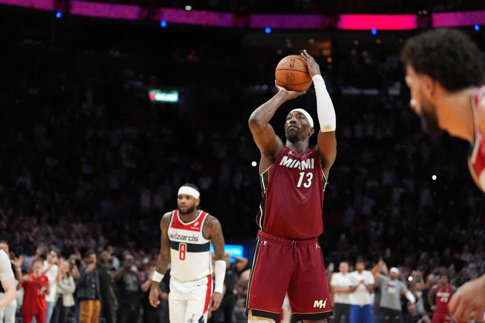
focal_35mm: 96
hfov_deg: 21.2
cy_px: 162
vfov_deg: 14.2
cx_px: 242
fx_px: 1293
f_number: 2.8
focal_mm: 96
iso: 4000
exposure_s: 1/1600
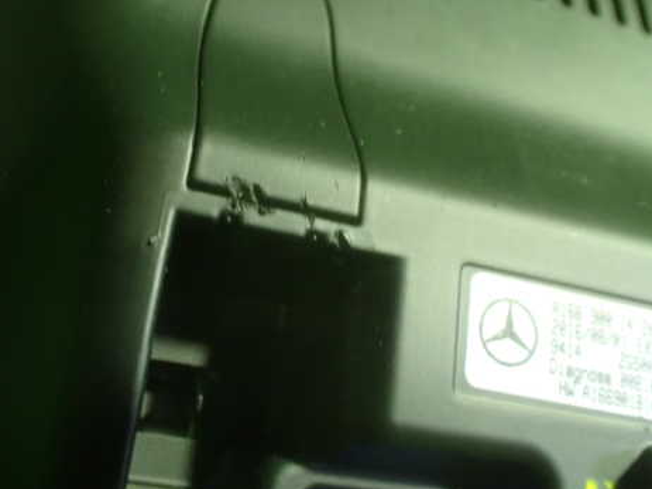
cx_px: 277
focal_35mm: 39
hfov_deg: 47.7
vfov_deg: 36.7
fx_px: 734
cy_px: 215
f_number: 2.3
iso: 800
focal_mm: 5.4
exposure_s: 1/50
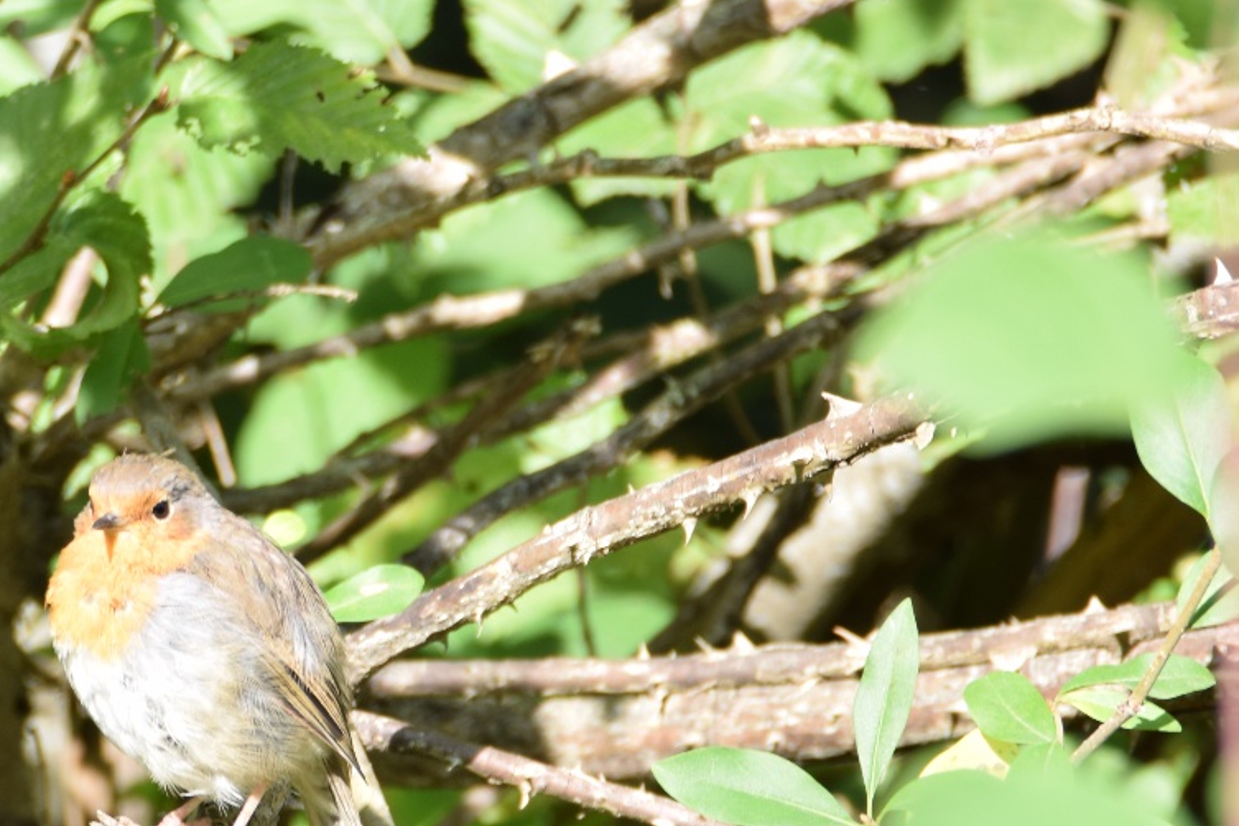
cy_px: 462
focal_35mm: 1912
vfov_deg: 0.7
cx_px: 118
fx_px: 65800
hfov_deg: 1.1
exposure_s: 1/60
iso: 100
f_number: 6.3
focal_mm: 600
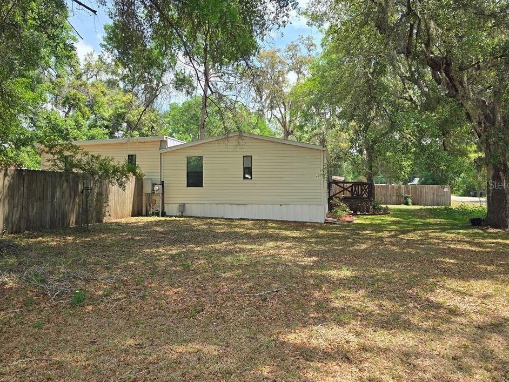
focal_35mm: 25
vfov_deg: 54.9
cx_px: 263
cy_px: 184
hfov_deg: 69.4
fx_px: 368
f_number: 1.7
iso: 12
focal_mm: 6.3
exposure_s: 1/339
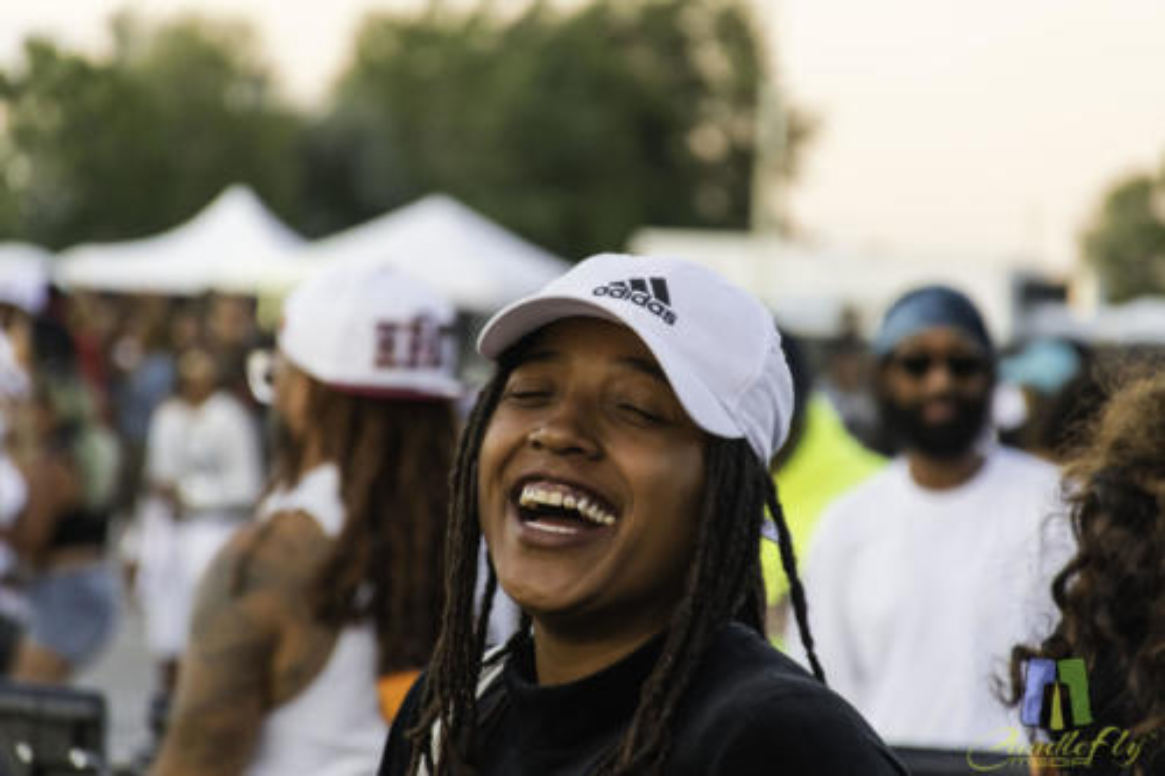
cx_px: 582
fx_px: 6793
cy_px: 388
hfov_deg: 9.8
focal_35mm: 210
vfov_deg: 6.5
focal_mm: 140
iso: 1600
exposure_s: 1/250
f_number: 5.6
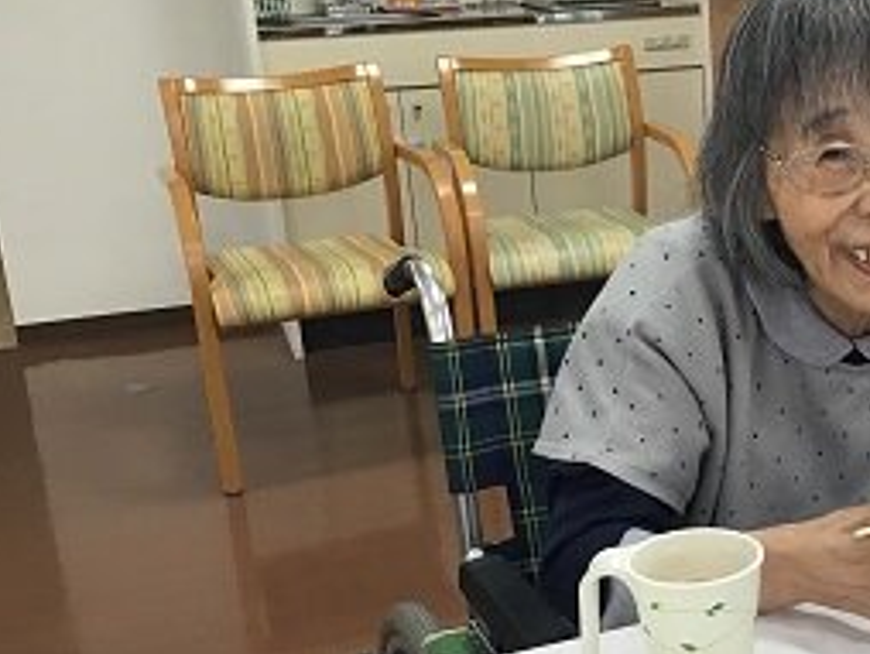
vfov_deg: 24.0
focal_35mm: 61
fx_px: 1535
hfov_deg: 29.9
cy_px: 382
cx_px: 829
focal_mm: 3.3
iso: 32
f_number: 2.4
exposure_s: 1/30
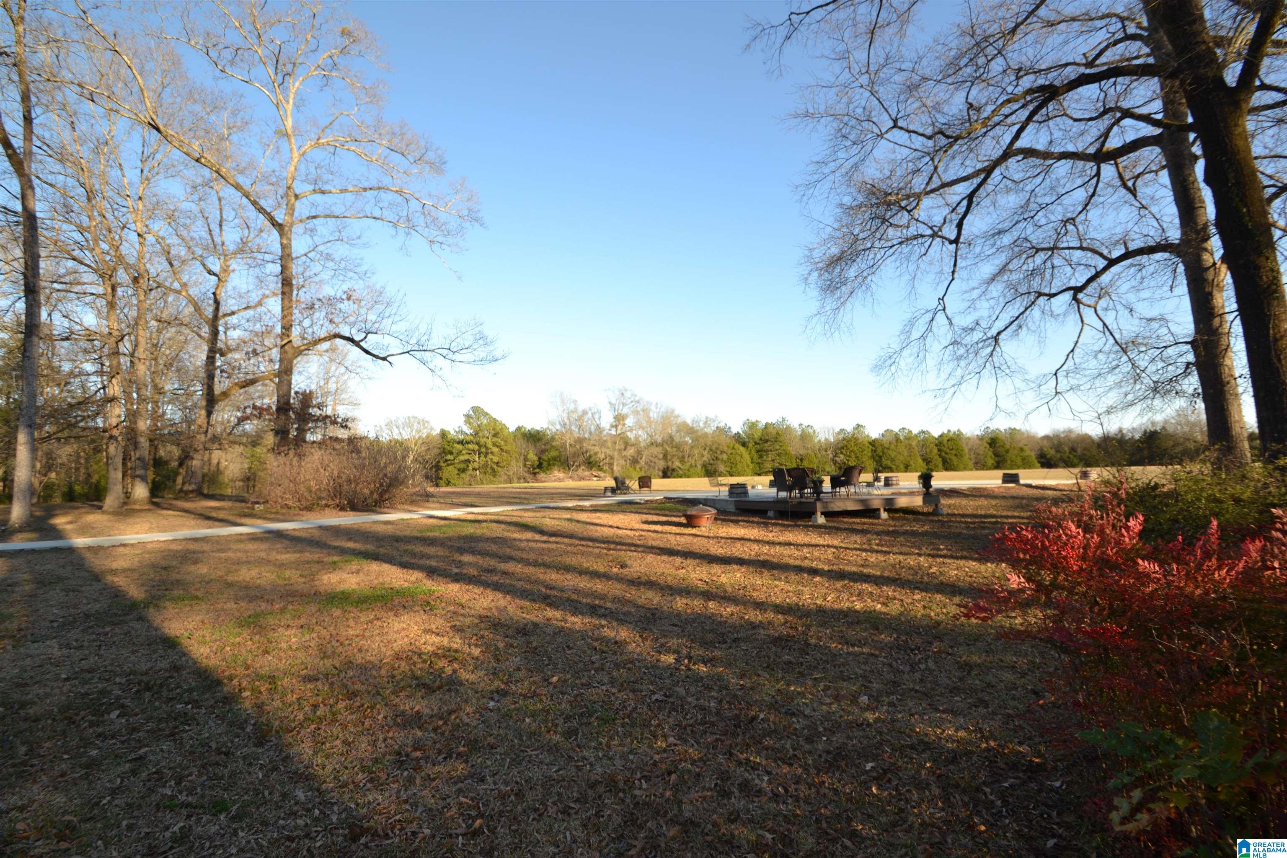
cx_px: 644
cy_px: 429
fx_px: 536
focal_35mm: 15
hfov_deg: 100.4
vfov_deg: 77.3
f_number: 5.6
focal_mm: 10
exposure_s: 1/125
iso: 110
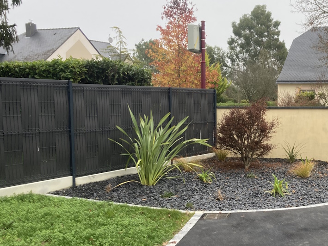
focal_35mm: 49
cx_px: 286
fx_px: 464
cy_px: 147
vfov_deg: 29.6
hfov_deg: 36.8
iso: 25
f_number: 1.8
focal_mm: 3.99
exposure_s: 1/121
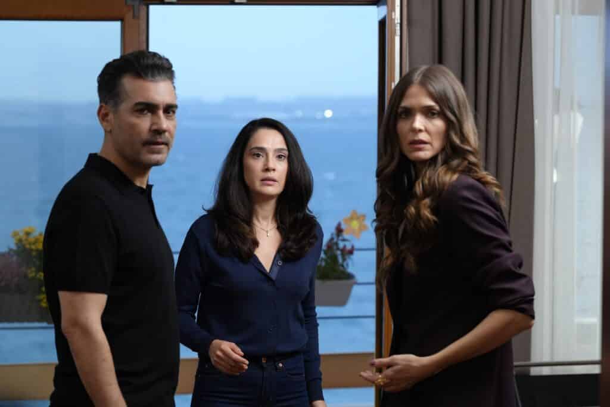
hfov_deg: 13.7
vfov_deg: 9.2
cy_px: 204
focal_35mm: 150
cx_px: 305
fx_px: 2542
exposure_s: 1/160
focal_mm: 150
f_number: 7.1
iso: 3200
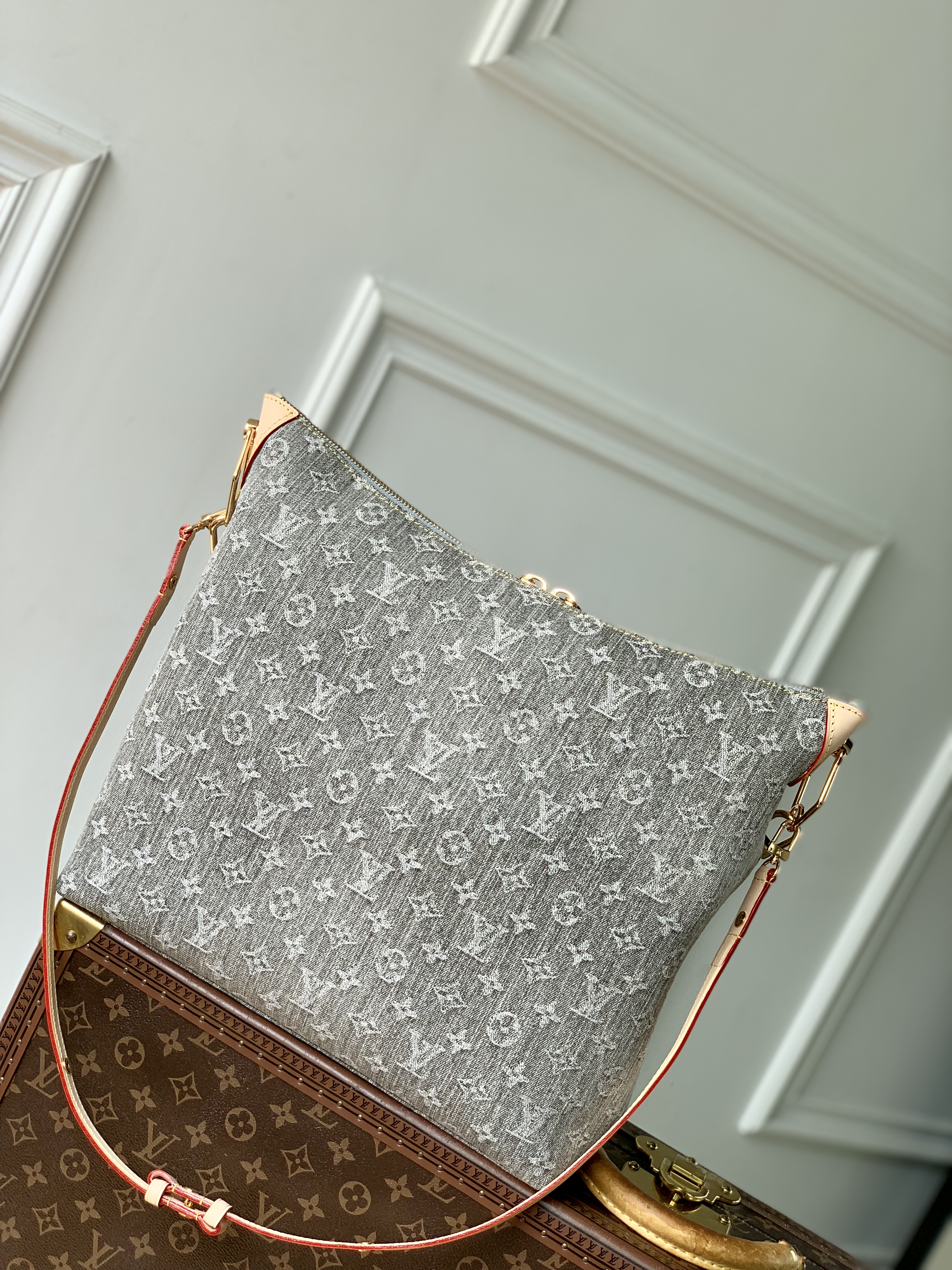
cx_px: 476
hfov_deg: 28.0
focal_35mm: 52
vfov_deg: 36.8
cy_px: 635
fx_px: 1907
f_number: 2.4
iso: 16
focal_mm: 6
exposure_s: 1/243
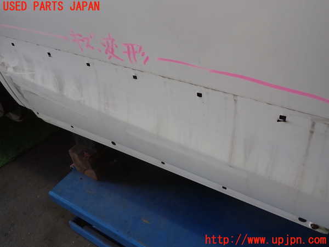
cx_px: 164
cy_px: 124
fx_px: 285
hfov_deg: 60.0
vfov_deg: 46.8
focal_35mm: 30
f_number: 2.3
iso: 200
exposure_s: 1/50
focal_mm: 5.4
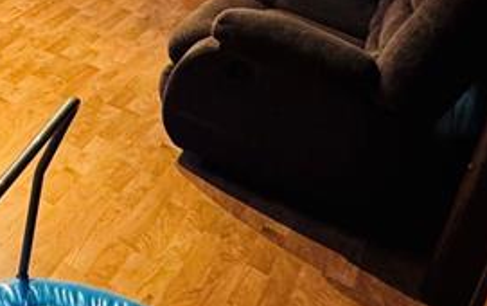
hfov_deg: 28.0
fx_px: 744
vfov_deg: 21.0
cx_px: -190
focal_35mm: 56
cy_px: -98
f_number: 2.2
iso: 500
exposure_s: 1/60
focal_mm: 2.22
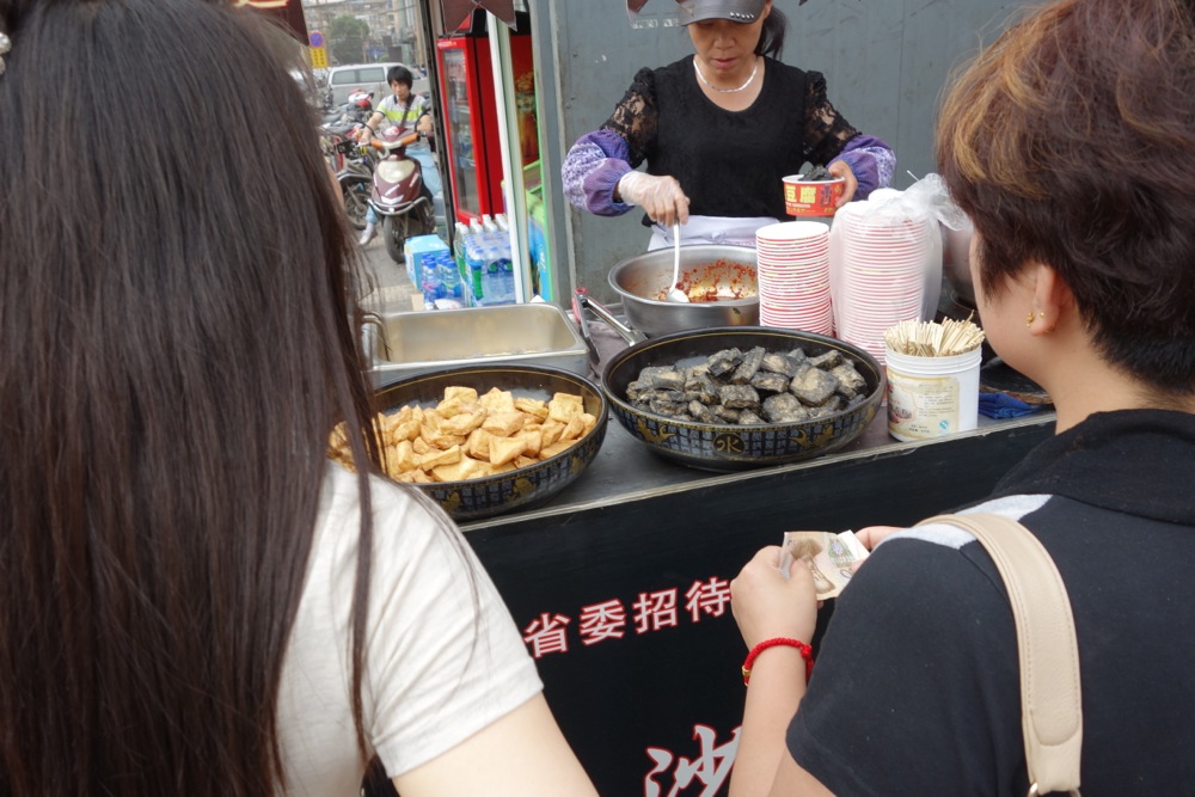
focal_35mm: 28
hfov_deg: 65.5
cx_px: 598
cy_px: 398
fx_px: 930
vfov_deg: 46.4
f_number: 5
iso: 125
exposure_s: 1/100
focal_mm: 10.4
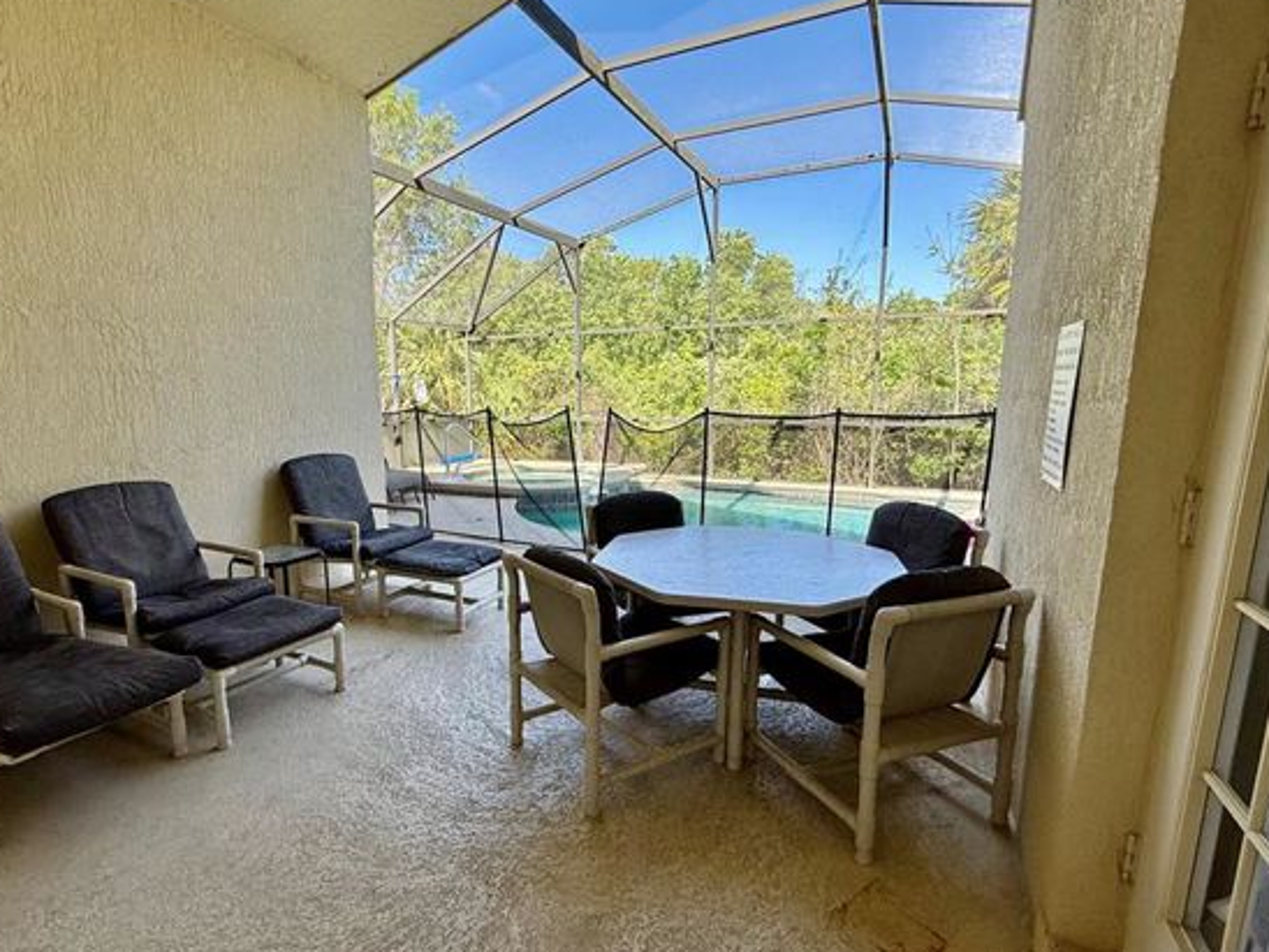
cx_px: 559
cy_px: 503
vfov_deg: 71.5
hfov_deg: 87.4
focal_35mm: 18
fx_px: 660
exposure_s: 1/324
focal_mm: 2.22
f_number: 2.2
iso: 50
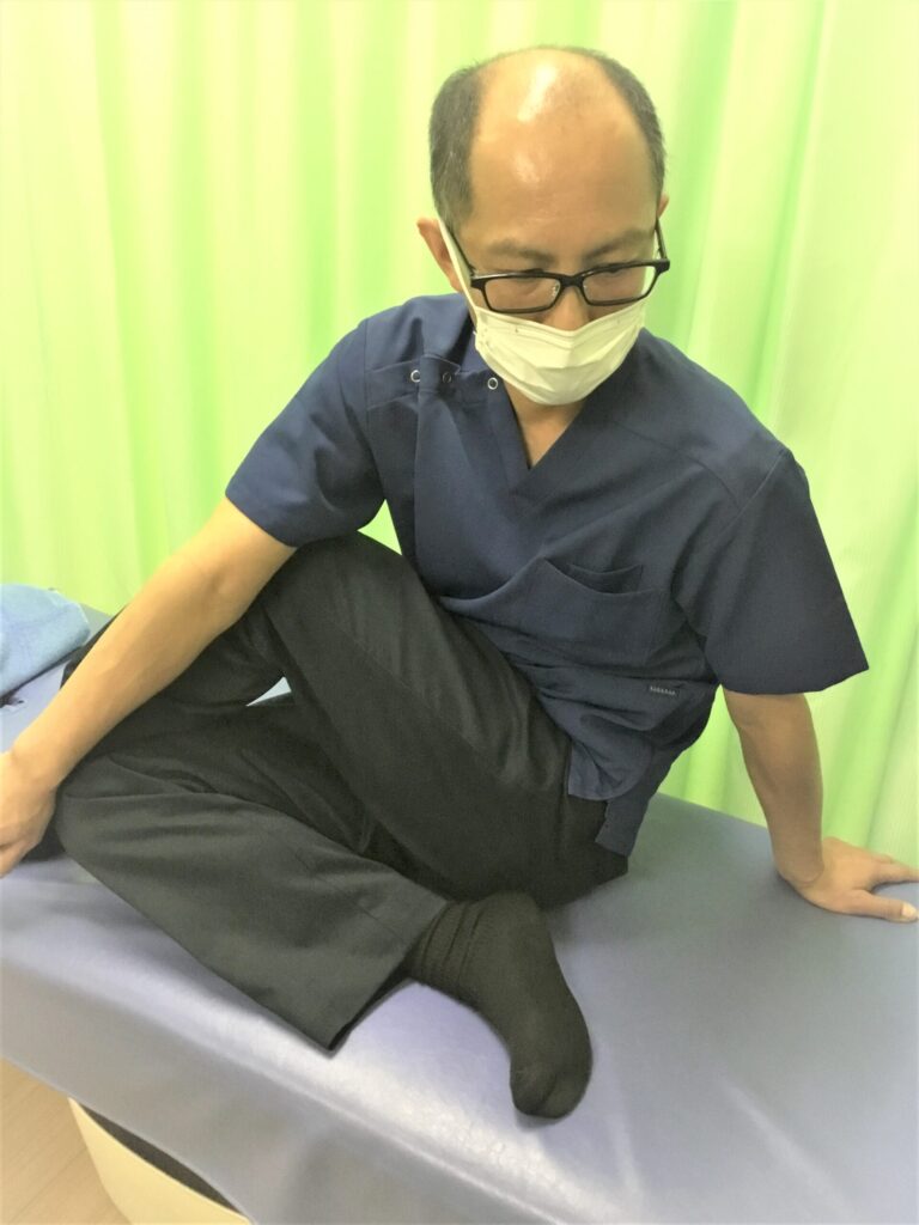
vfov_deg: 58.4
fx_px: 1097
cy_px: 612
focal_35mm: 31
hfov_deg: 45.4
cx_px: 460
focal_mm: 3.3
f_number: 2.4
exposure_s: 1/17
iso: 200
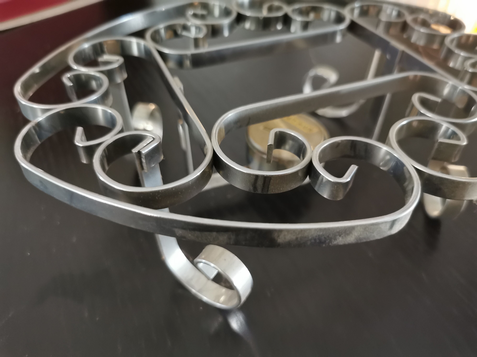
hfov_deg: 65.3
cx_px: 238
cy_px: 178
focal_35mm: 27
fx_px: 372
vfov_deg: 51.4
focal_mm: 5.56
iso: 1000
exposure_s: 1/24
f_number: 1.6
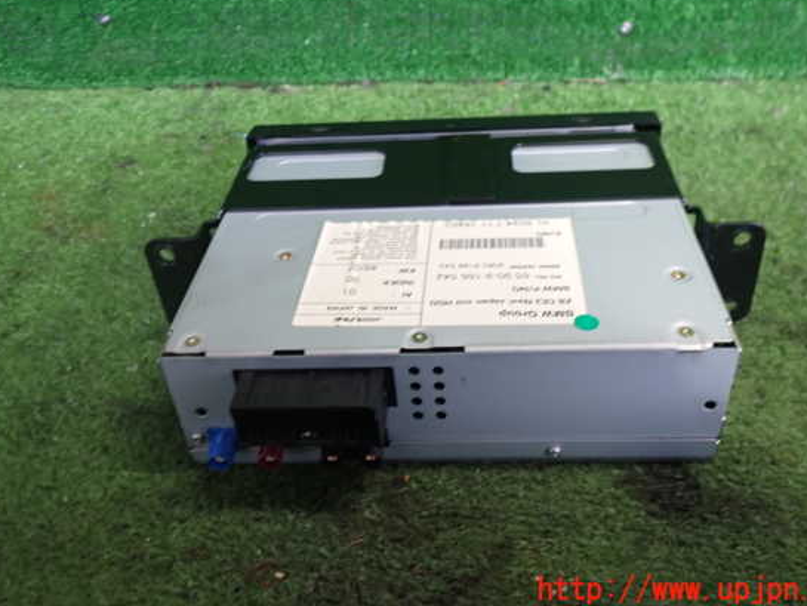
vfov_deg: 42.9
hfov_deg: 55.3
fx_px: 769
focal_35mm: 33
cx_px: 428
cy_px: 276
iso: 200
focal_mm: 5.4
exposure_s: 1/30
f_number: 2.3
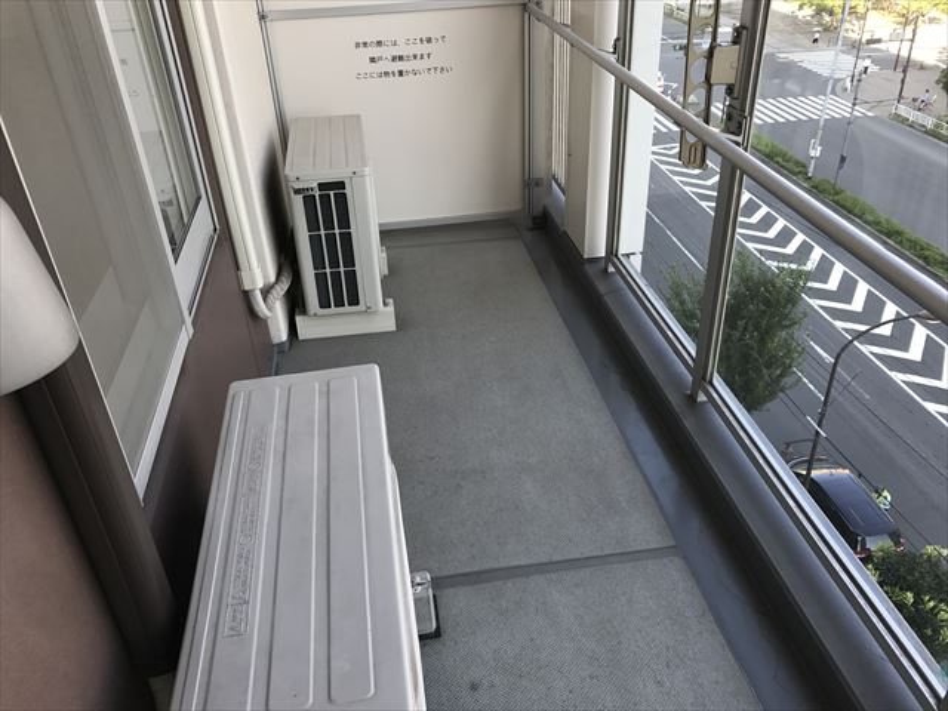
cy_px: 356
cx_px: 474
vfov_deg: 49.7
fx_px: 767
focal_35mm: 28
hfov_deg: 63.4
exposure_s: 1/186
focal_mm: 3.99
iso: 20
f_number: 1.8
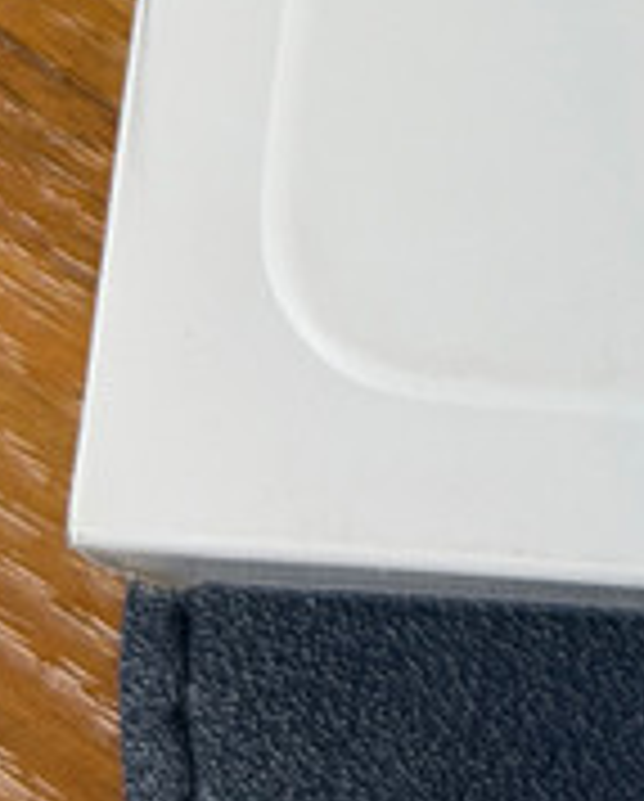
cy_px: -536
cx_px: 984
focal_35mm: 197
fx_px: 4682
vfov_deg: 9.4
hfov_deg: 7.7
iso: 80
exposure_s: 1/76
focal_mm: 6.76
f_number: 1.78
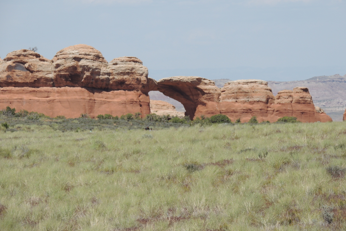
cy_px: 105
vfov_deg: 4.4
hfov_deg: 6.6
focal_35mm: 313
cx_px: 173
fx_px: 3008
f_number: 4.8
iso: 100
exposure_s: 1/800
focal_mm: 53.5
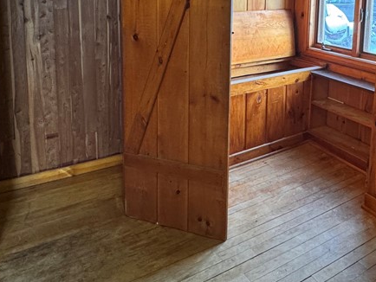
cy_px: 35
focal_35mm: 33
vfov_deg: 40.2
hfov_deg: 53.7
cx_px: 264
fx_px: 359
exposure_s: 1/60
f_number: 2.2
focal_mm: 2.22
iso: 400
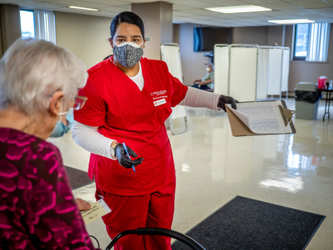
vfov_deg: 37.7
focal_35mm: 38
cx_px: 166
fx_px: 366
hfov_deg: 49.0
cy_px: 125
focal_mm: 19
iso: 500
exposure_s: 1/200
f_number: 1.7
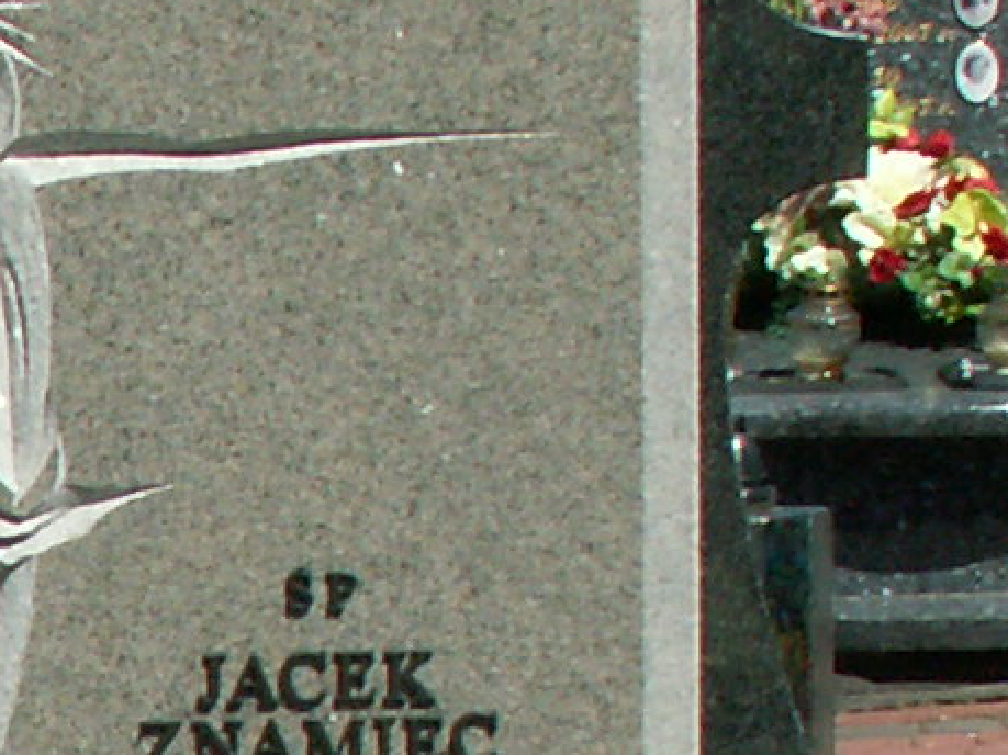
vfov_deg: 7.1
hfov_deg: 9.8
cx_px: 15
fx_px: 5851
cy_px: 1552
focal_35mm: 201
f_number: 7.1
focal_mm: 6.04
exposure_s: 1/250
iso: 50
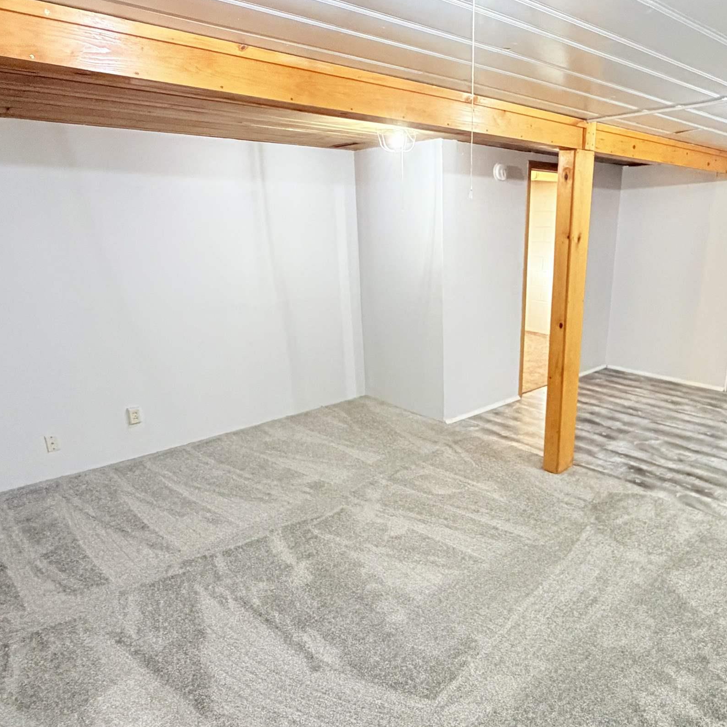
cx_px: 466
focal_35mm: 24
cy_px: 395
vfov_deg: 64.9
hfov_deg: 63.9
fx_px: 570
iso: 640
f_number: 2.2
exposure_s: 1/60
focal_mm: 2.22
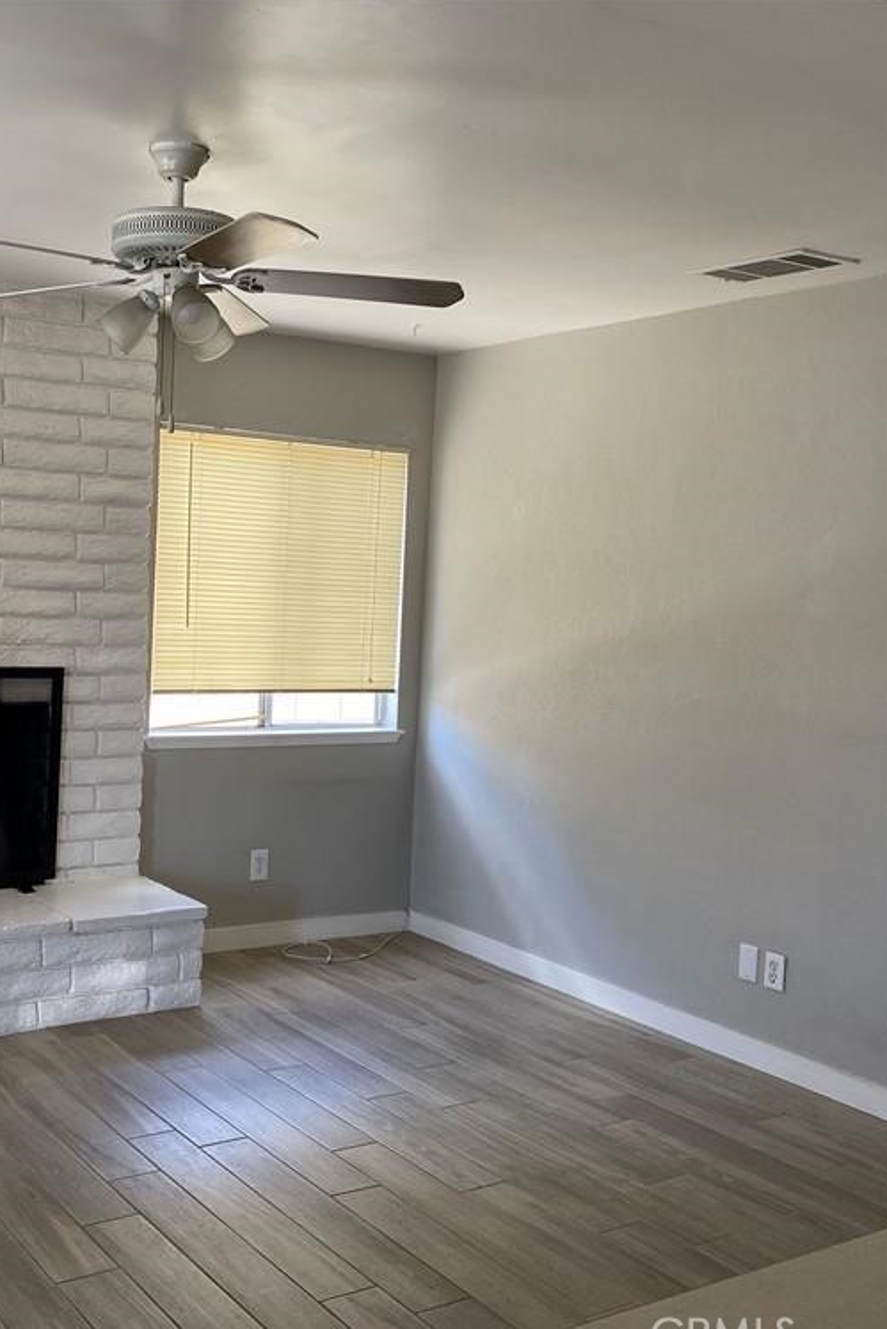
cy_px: 677
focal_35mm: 37
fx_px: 1367
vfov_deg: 51.9
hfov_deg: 35.3
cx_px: 245
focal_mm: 4.25
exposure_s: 1/121
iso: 100
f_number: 1.8
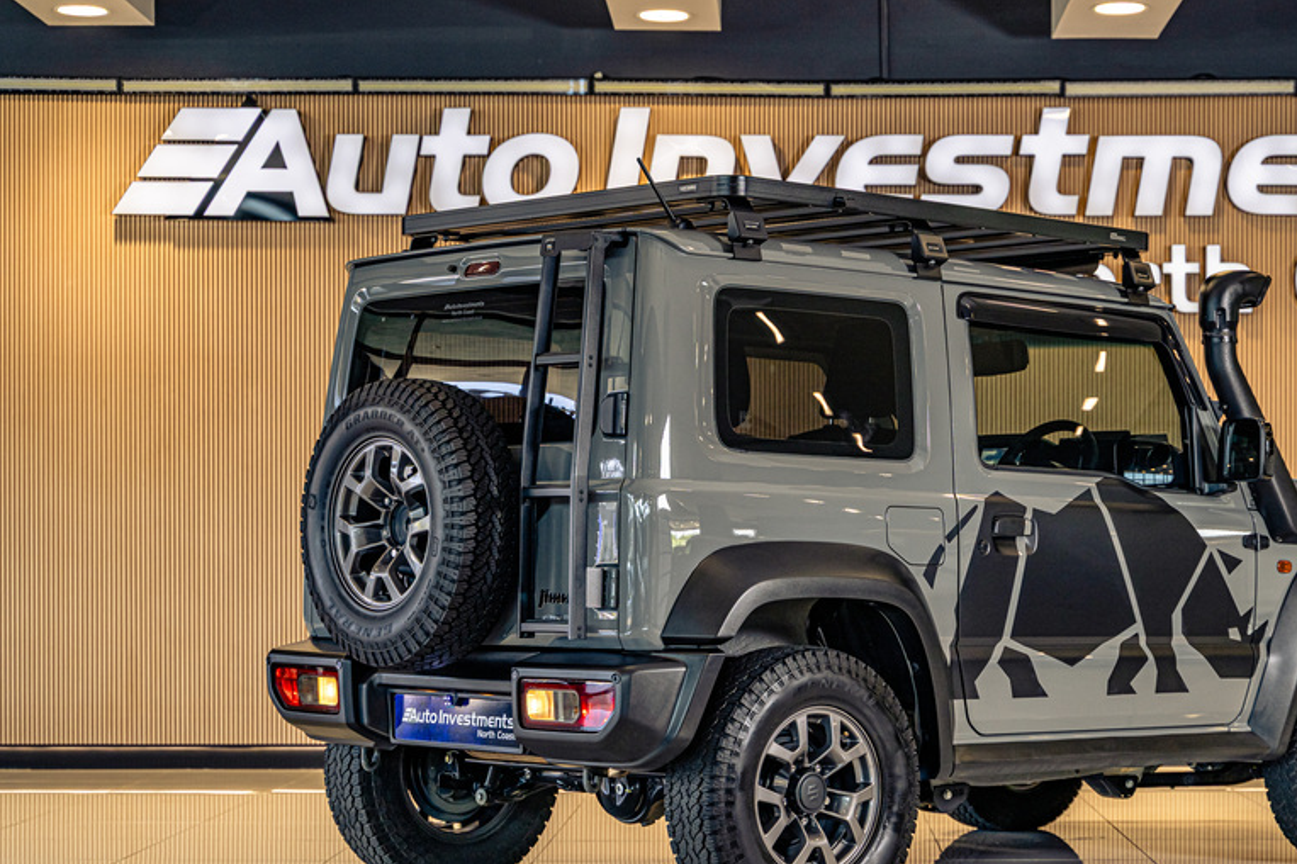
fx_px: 2845
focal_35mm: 79
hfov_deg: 25.6
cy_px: 509
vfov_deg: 17.3
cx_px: 838
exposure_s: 1/200
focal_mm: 59
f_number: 3.5
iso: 250
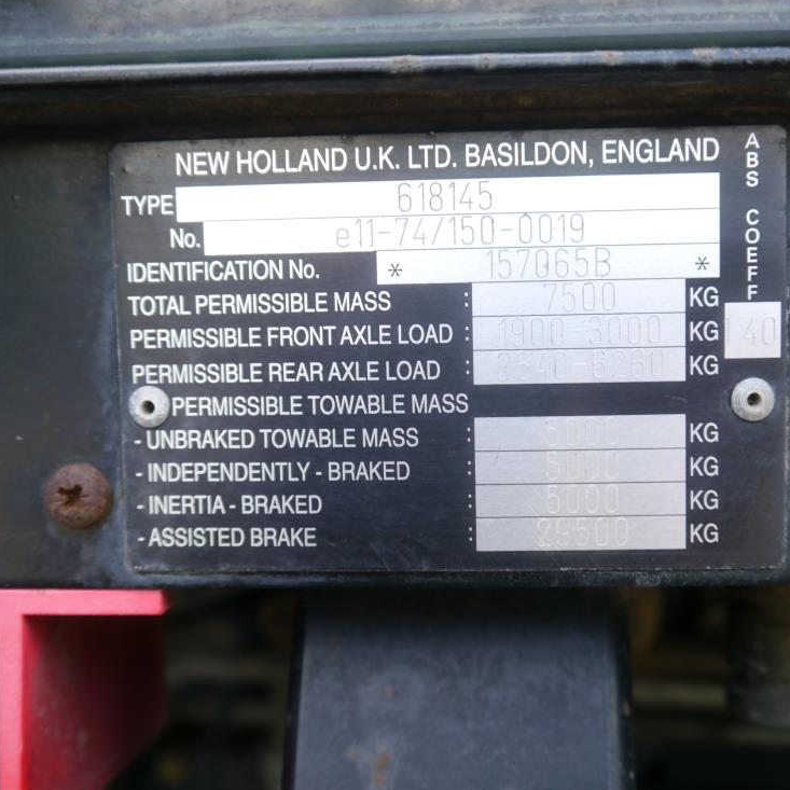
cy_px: 391
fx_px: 1084
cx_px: 463
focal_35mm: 42
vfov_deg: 40.0
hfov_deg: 39.9
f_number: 4
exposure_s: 1/100
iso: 160
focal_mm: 17
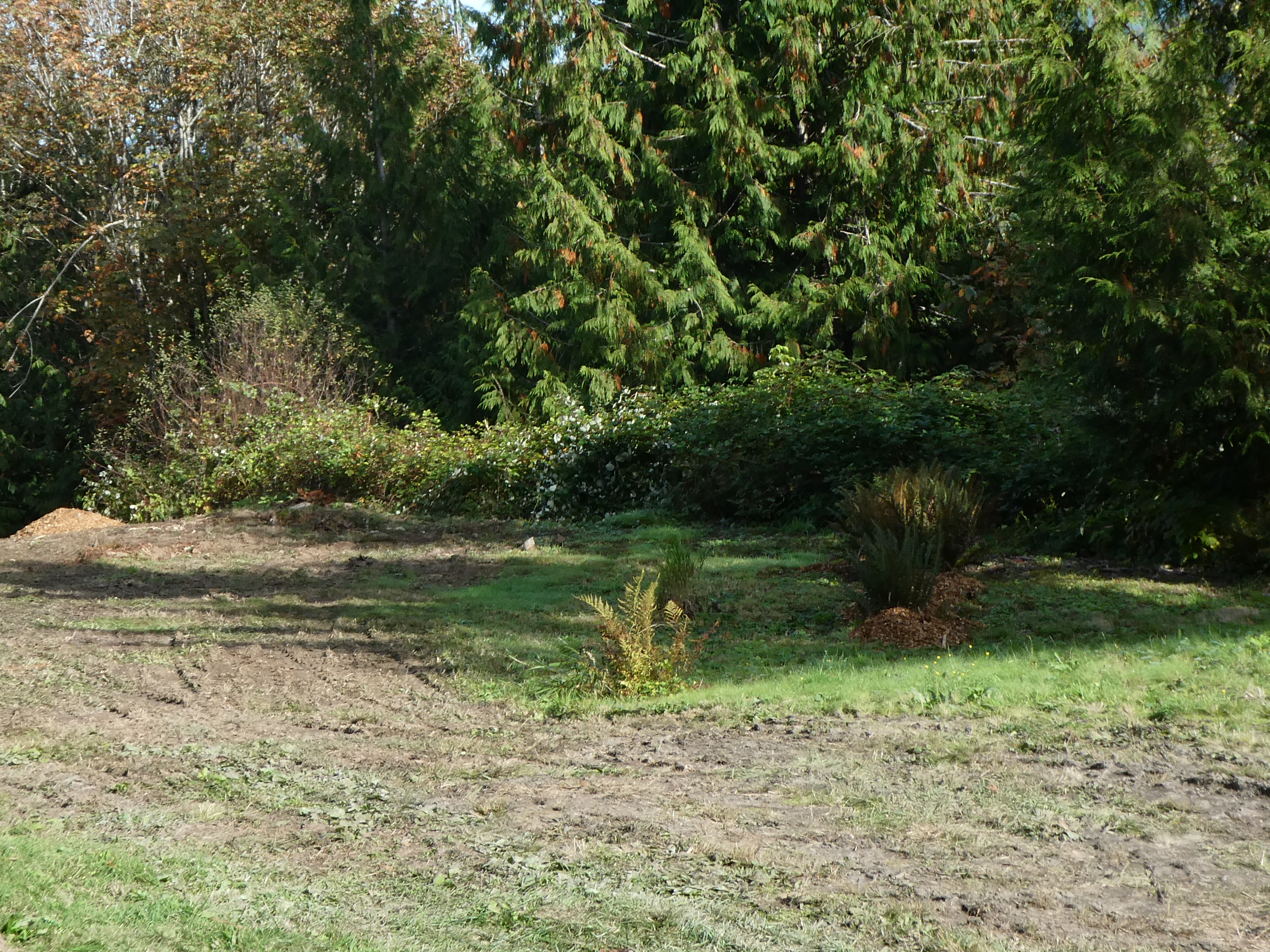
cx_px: 370
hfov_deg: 29.1
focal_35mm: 66
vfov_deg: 22.2
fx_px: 2421
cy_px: 316
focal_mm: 7.2
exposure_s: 1/320
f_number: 3.8
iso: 80
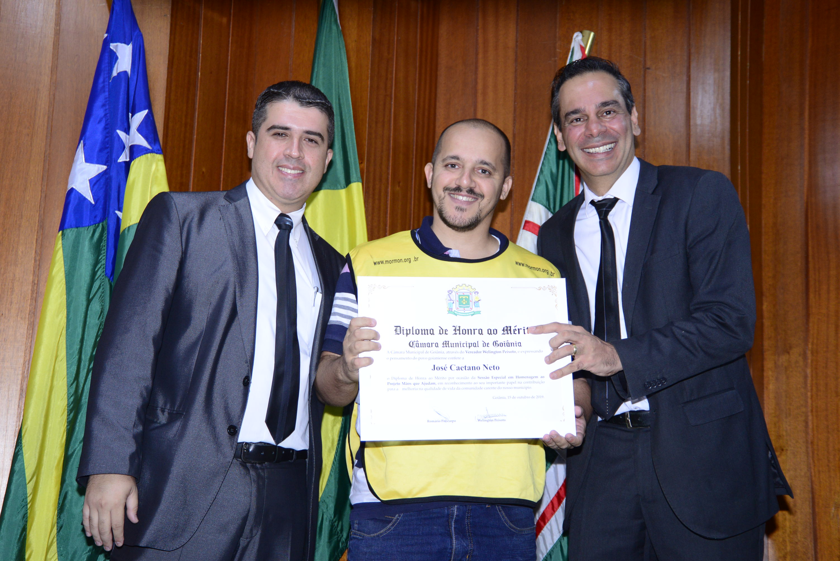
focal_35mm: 55
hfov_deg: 36.2
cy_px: 280
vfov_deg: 24.6
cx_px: 420
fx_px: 1284
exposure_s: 1/100
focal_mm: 55
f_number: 5
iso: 1600
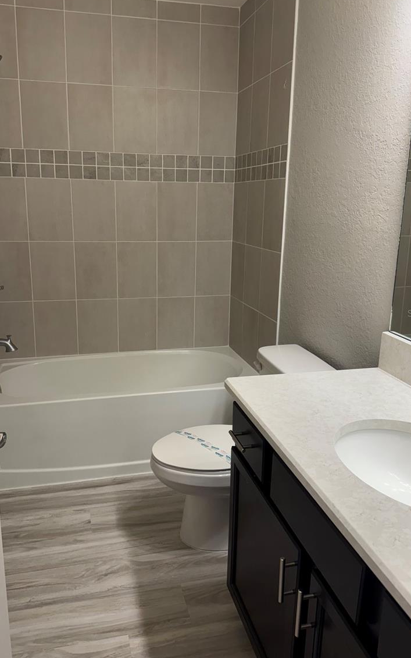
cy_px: 313
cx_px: 187
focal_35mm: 27
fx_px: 484
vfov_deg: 68.3
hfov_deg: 46.0
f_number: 1.78
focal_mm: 6.76
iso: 160
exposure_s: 1/120
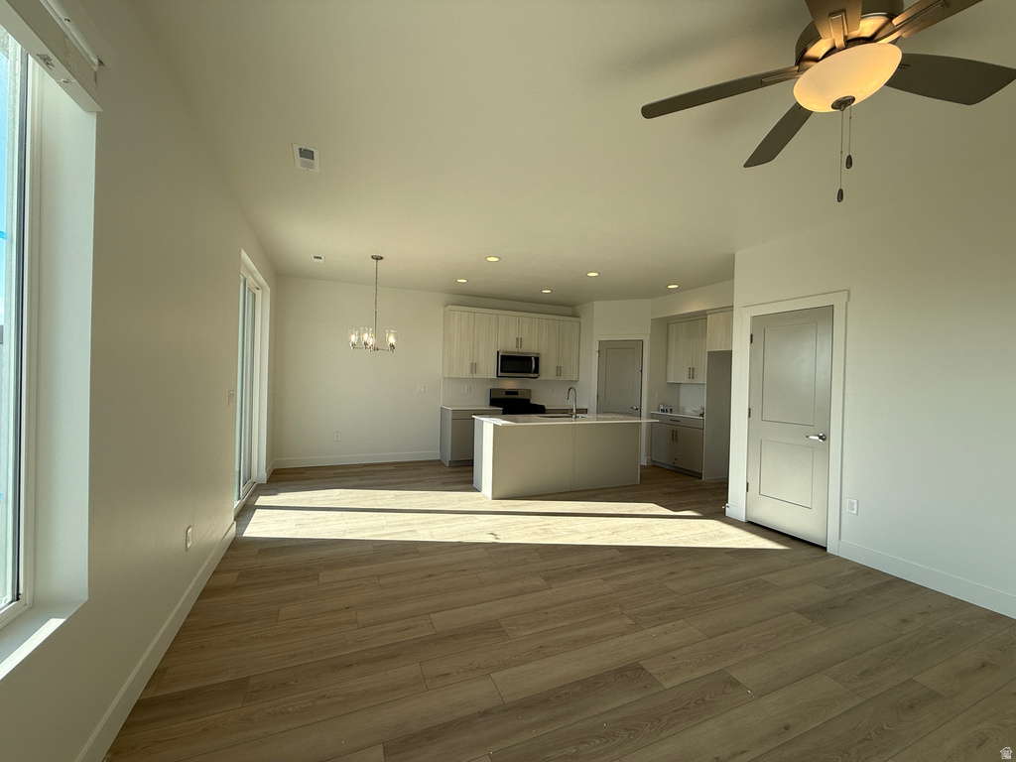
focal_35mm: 14
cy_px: 381
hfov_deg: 102.1
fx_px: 411
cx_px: 508
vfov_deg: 85.7
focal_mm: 2.22
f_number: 2.2
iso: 50
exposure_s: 1/502
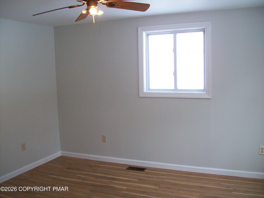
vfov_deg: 39.7
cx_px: 132
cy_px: 99
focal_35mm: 36
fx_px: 275
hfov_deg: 51.4
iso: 126
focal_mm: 6
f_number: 2.7
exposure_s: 1/64
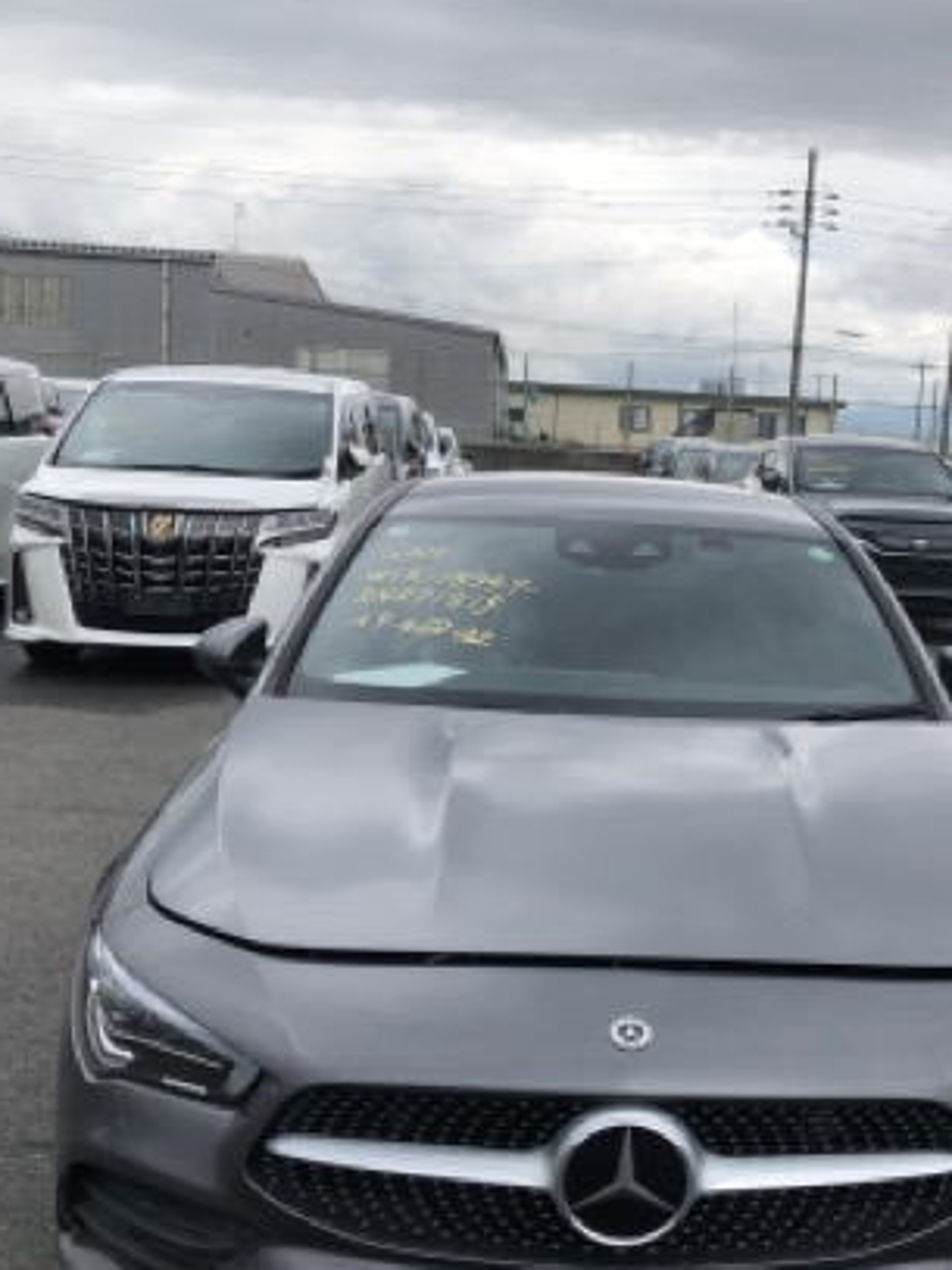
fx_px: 1614
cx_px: 659
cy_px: 702
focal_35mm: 44
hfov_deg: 32.5
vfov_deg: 42.9
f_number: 1.8
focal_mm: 3.99
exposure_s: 1/1412
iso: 20
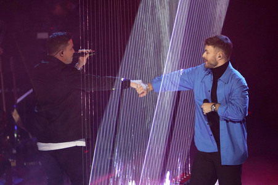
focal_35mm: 356
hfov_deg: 5.8
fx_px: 2747
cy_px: 92
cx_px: 139
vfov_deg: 3.9
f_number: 6.3
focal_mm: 356
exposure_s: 1/160
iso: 4000
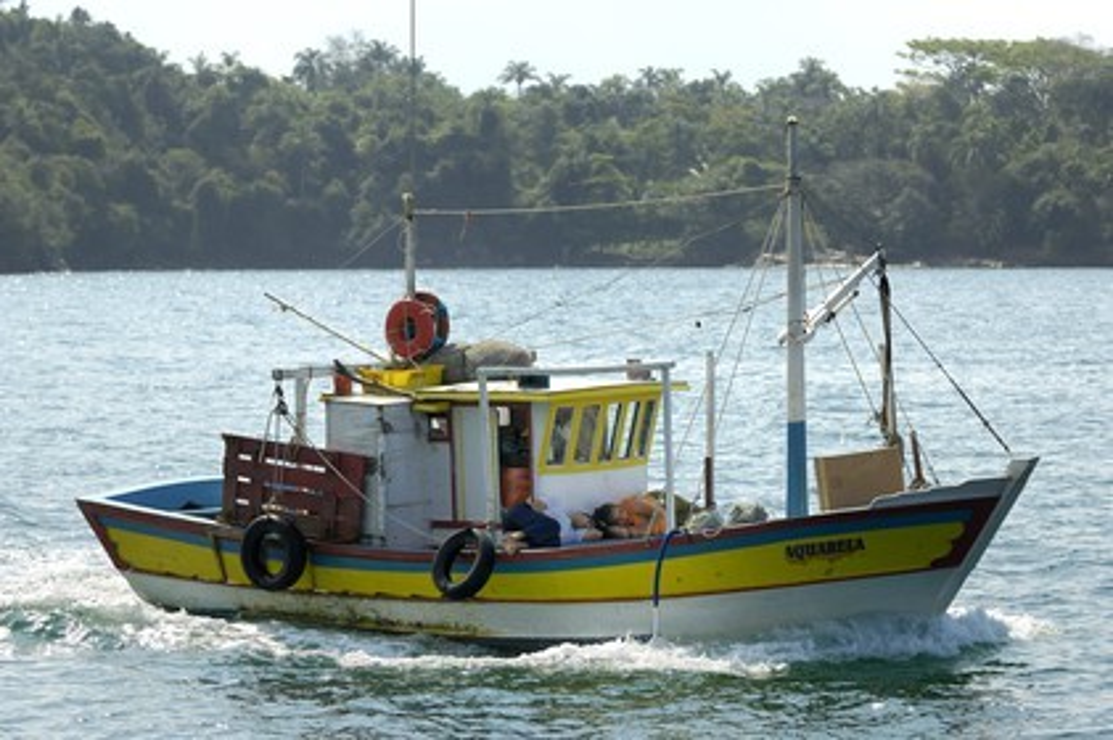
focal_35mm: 142
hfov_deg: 14.4
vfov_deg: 9.6
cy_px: 370
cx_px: 556
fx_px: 4402
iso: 100
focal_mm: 95
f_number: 4.8
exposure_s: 1/640
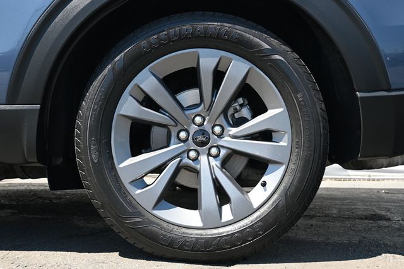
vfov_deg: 29.4
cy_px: 134
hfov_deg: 43.0
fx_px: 513
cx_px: 202
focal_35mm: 46
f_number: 4.8
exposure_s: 1/250
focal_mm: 30.5
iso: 280
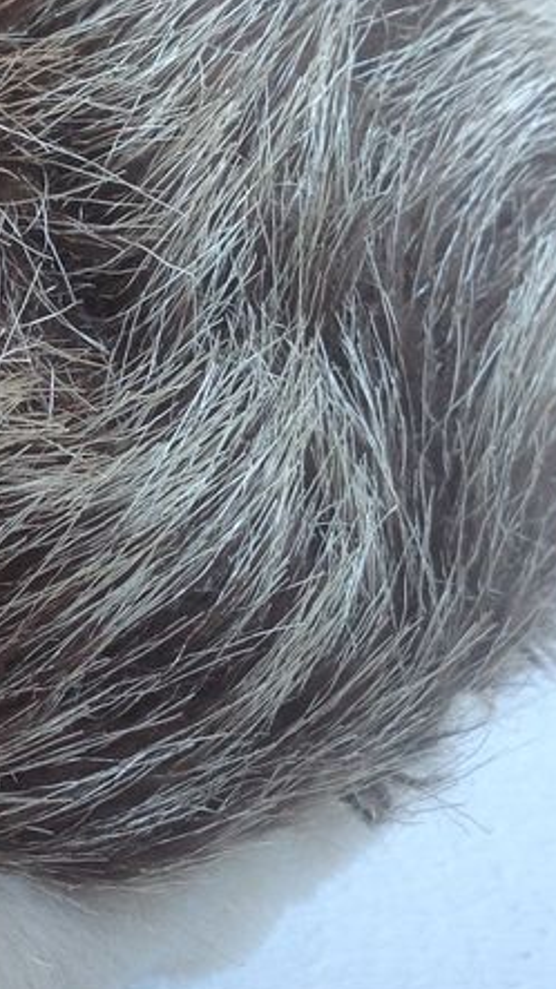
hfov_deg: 13.6
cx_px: -125
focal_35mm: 86
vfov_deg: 24.7
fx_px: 2255
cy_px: 497
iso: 80
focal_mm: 4.28
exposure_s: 1/15
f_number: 2.4
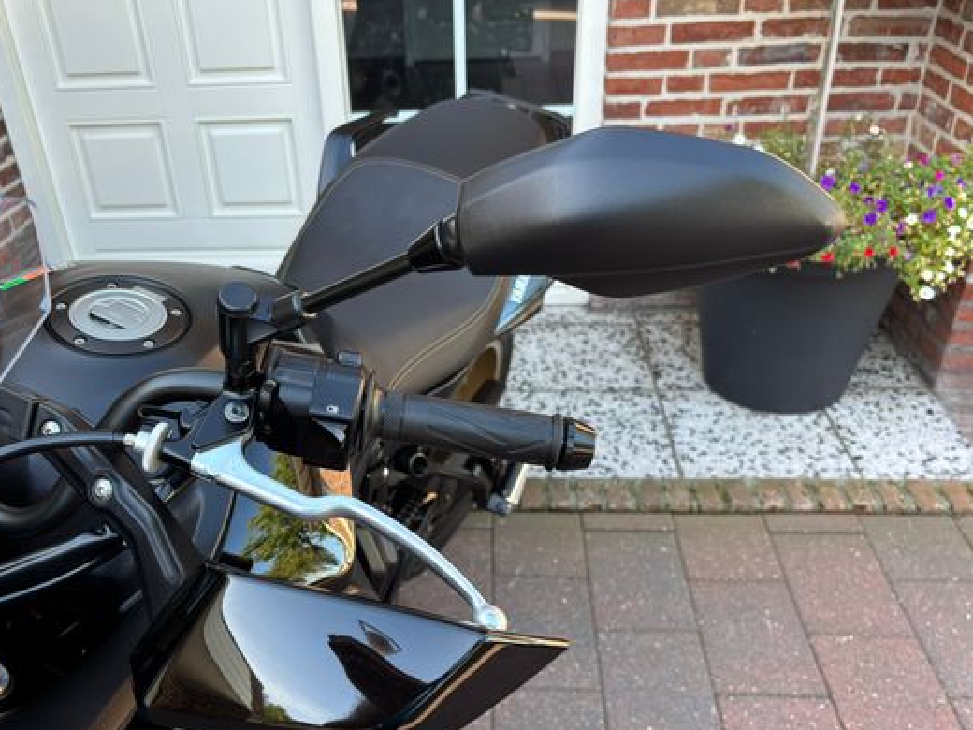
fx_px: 899
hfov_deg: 56.4
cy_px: 440
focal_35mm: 32
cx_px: 397
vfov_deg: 43.9
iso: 50
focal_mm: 5.96
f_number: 1.6
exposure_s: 1/121
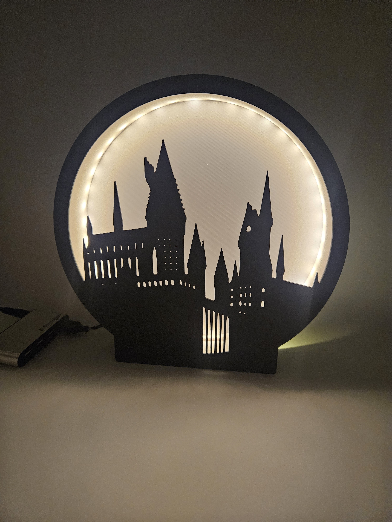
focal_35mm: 23
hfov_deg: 58.9
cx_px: 196
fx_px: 347
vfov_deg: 73.9
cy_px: 261
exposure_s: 1/50
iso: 640
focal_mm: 5.4
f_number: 1.8
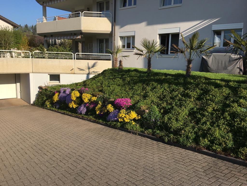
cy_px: 93
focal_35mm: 29
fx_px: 207
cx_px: 124
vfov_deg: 48.2
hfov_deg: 61.7
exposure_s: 1/1425
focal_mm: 4.15
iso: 25
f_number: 2.2
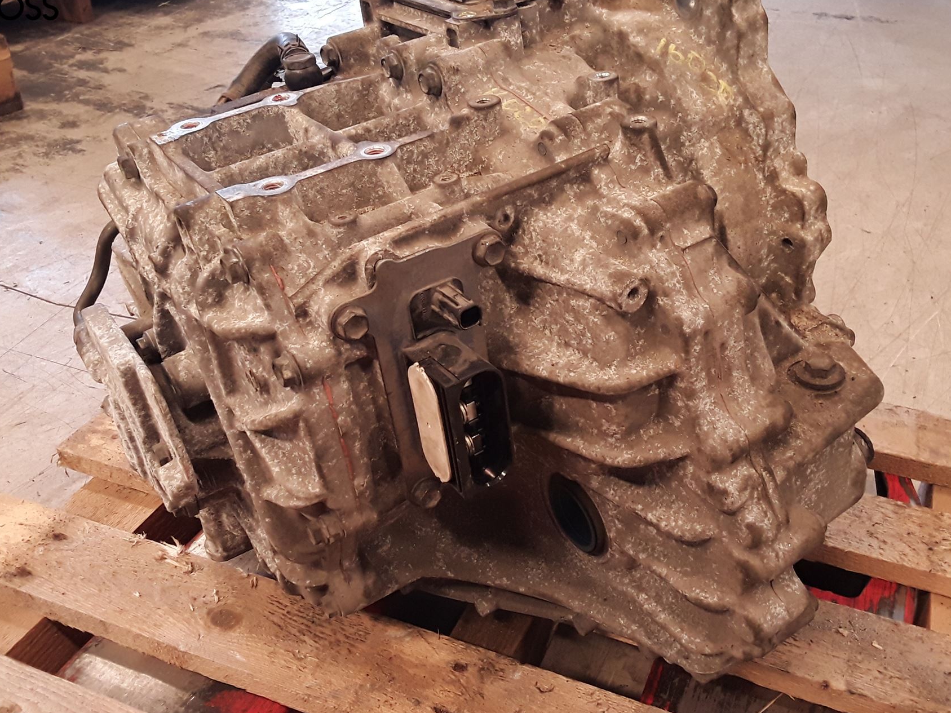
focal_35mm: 34
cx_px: 489
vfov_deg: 41.8
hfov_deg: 54.0
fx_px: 934
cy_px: 355
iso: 100
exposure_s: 1/50
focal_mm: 2.91
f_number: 1.9
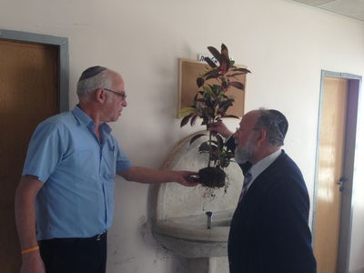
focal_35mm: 33
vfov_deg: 42.9
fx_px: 347
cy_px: 136
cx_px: 182
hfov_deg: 55.4
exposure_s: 1/120
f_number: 2.4
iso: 64
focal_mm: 4.13
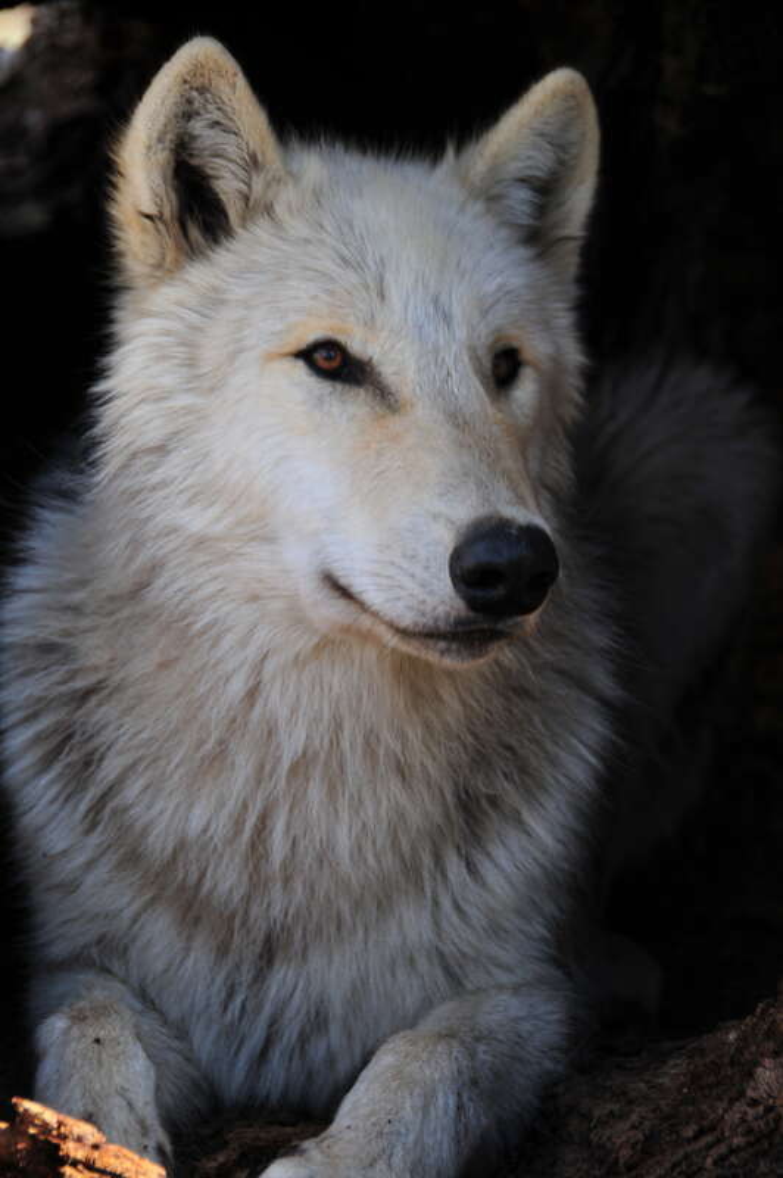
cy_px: 589
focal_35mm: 158
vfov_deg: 13.1
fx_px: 5147
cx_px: 392
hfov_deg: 8.7
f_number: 5.6
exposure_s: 1/100
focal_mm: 105
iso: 200
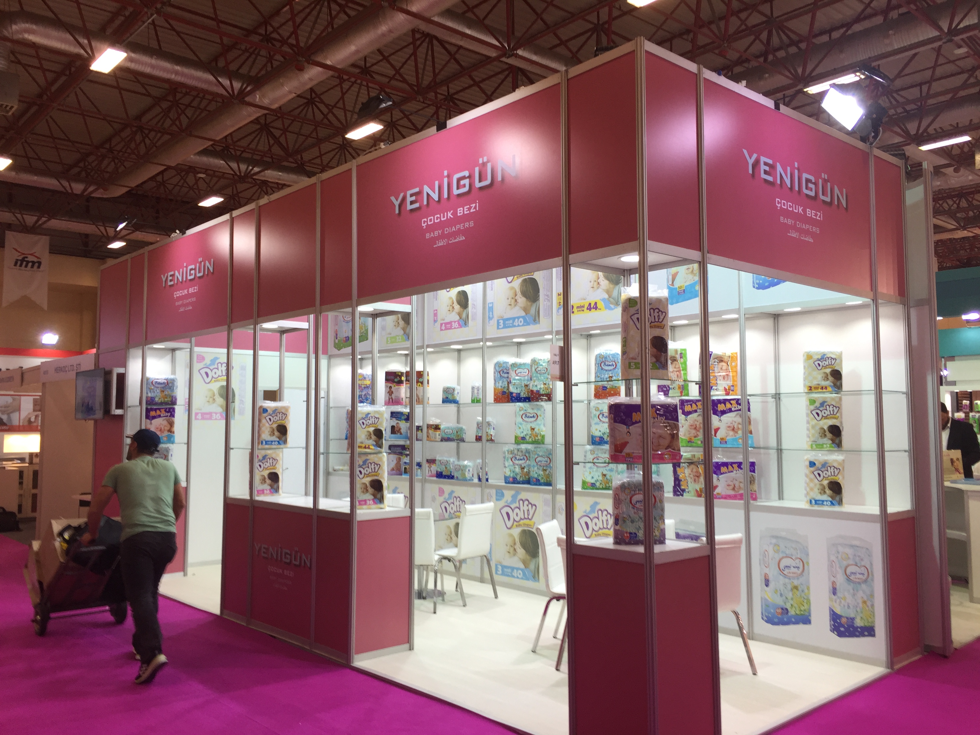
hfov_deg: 61.7
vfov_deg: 48.2
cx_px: 490
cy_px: 368
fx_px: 821
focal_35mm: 29
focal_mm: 4.15
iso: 32
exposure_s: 1/50
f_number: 2.2
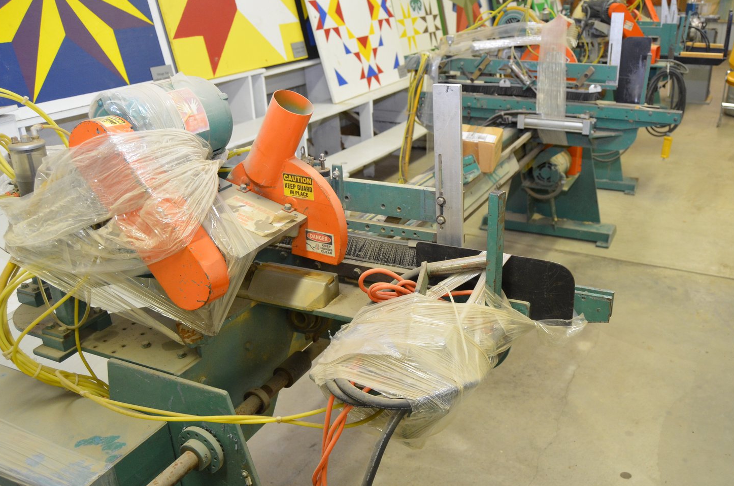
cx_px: 404
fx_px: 651
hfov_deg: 58.7
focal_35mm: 32
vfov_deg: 40.9
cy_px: 275
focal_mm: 18
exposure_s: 1/60
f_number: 4
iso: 900
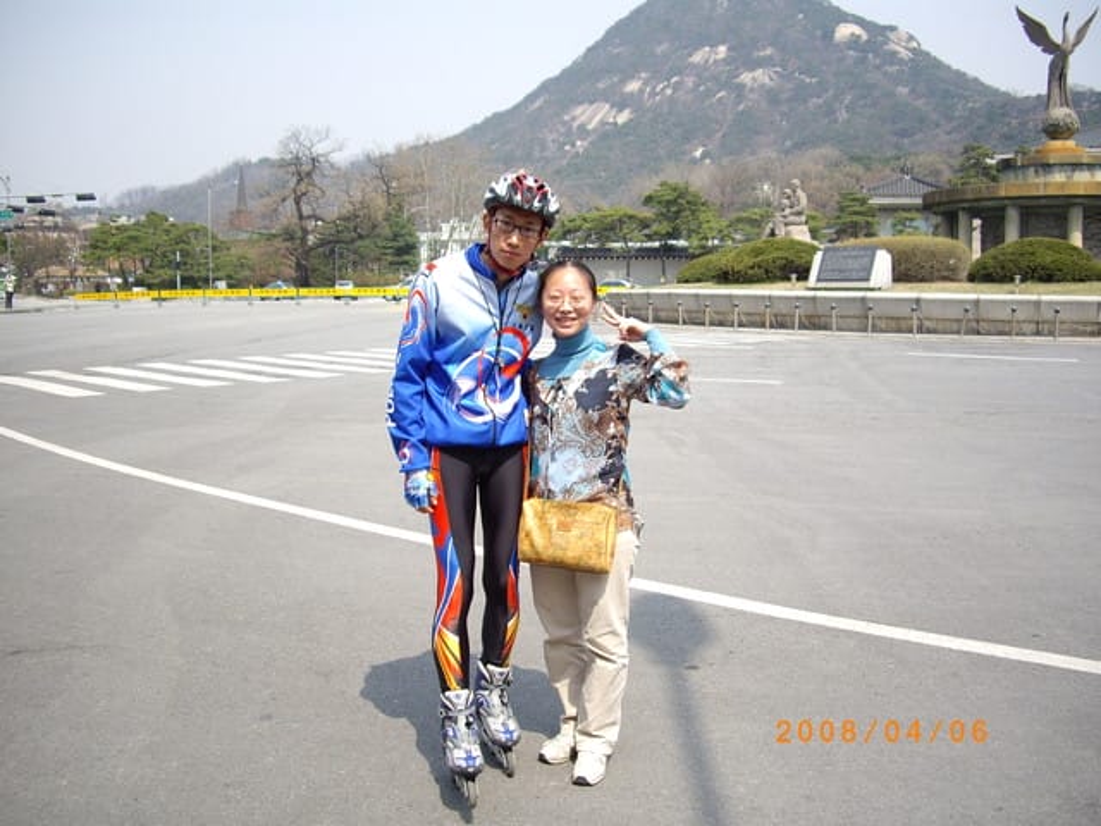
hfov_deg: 49.0
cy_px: 413
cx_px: 550
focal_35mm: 38
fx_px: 1209
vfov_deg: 37.7
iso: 100
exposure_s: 1/800
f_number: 2.8
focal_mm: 7.9
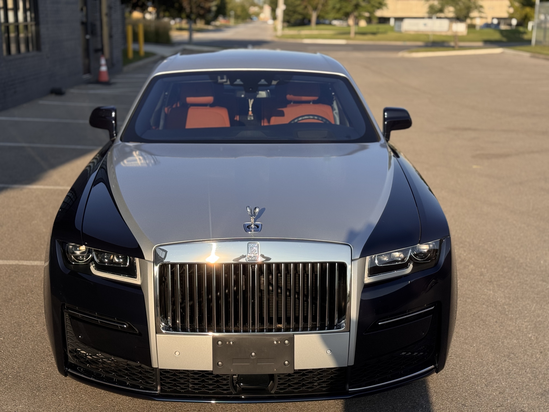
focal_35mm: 48
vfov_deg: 30.3
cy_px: 206
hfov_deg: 39.7
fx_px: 761
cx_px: 274
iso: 64
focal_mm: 6.76
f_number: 1.78
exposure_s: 1/3610
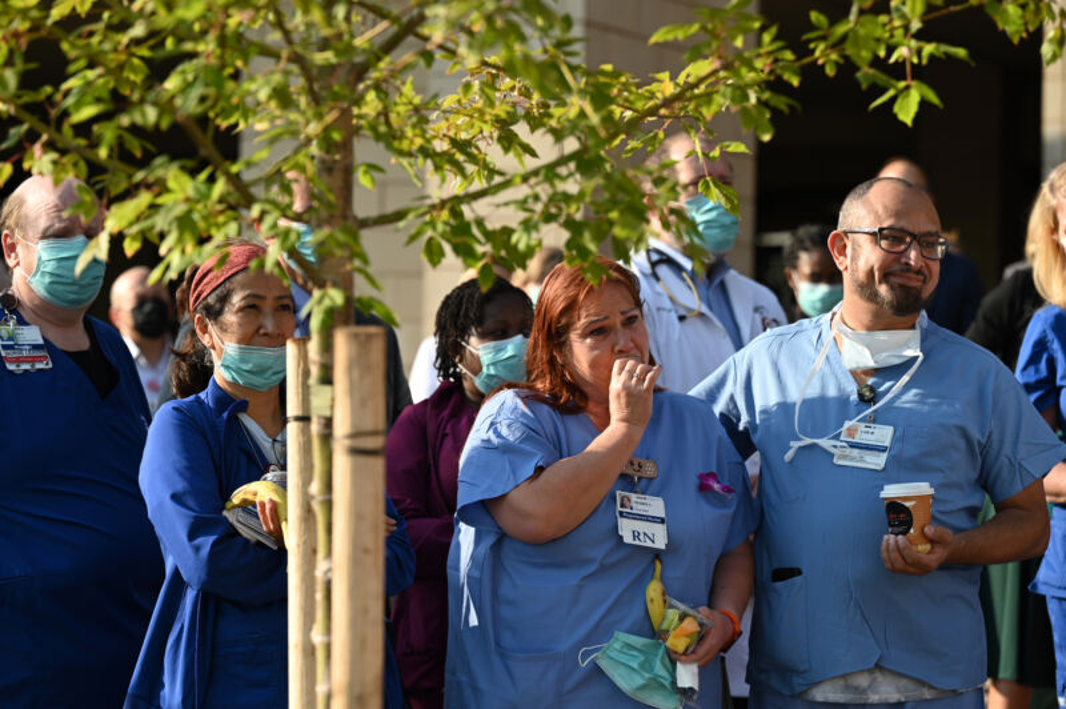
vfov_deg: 11.4
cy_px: 354
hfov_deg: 17.1
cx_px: 533
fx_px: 3550
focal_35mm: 120
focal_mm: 120
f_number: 4.5
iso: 160
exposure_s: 1/800
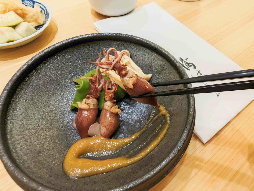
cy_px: 96
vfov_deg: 58.9
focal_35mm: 23
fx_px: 169
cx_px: 127
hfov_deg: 73.9
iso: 160
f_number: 1.8
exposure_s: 1/40
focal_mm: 2.03
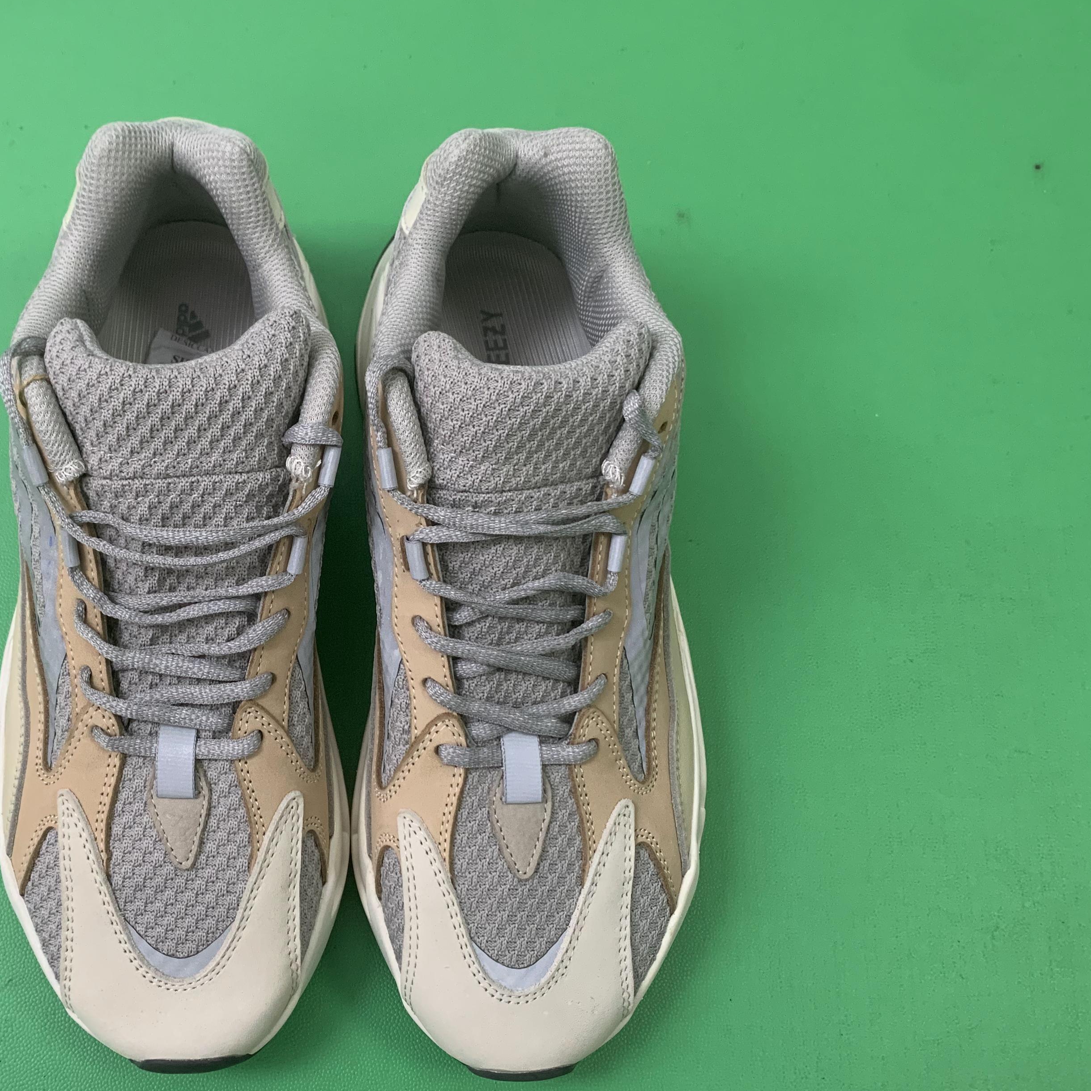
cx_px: 343
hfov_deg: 43.1
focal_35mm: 38
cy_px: 592
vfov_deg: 43.8
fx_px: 1355
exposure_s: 1/60
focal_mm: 4.25
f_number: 1.8
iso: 125
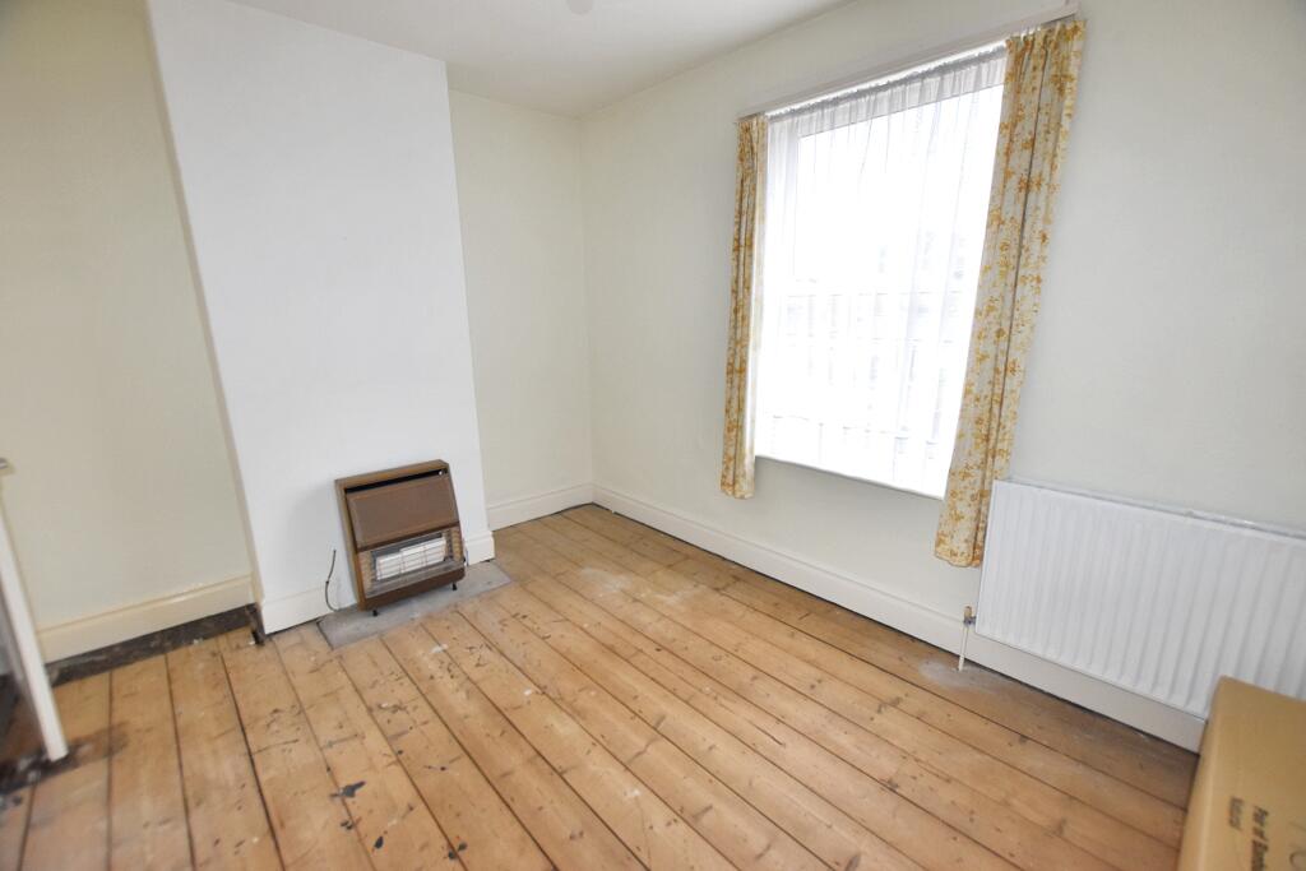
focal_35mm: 15
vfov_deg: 77.3
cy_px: 436
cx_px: 653
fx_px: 544
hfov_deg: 100.4
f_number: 4
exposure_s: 1/200
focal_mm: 10
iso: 800
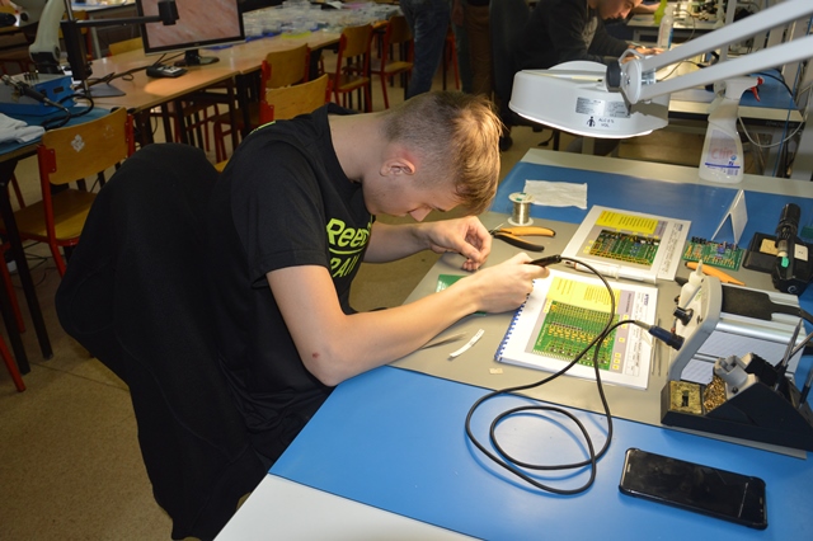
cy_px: 270
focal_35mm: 27
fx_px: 609
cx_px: 406
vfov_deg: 47.9
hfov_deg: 67.4
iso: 400
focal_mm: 18
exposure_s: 1/60
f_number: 3.8
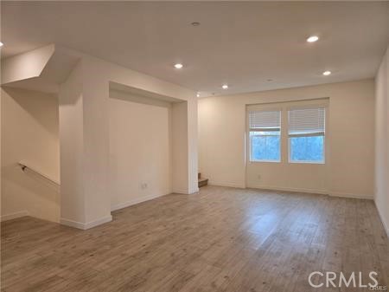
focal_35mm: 23
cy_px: 146
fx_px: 258
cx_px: 194
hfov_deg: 74.0
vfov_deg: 58.8
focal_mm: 6.3
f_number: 1.7
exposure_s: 1/120
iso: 160
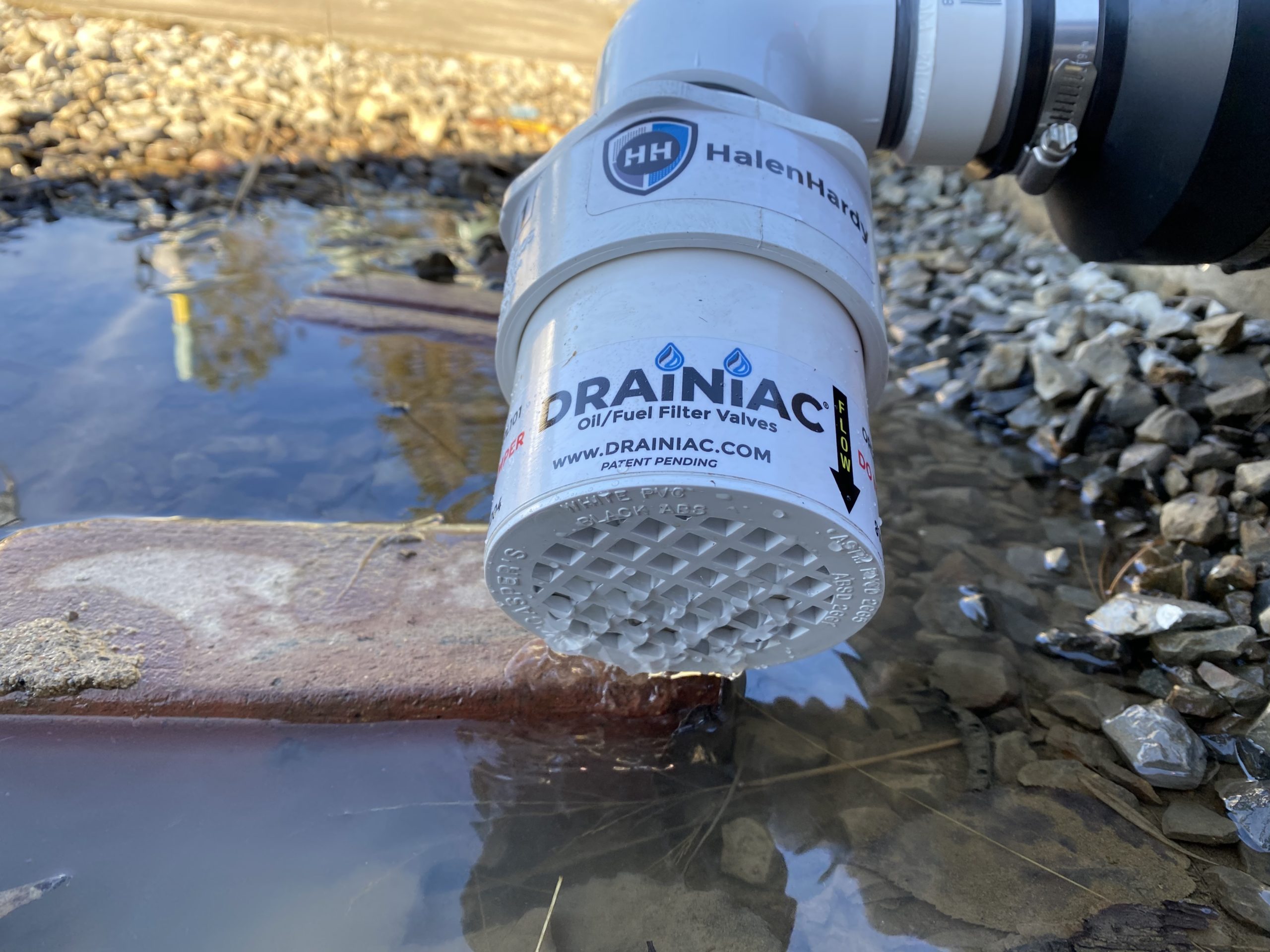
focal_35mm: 26
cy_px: 476
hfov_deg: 67.3
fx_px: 954
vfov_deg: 53.1
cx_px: 635
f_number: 1.8
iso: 32
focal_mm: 4.25
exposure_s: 1/212
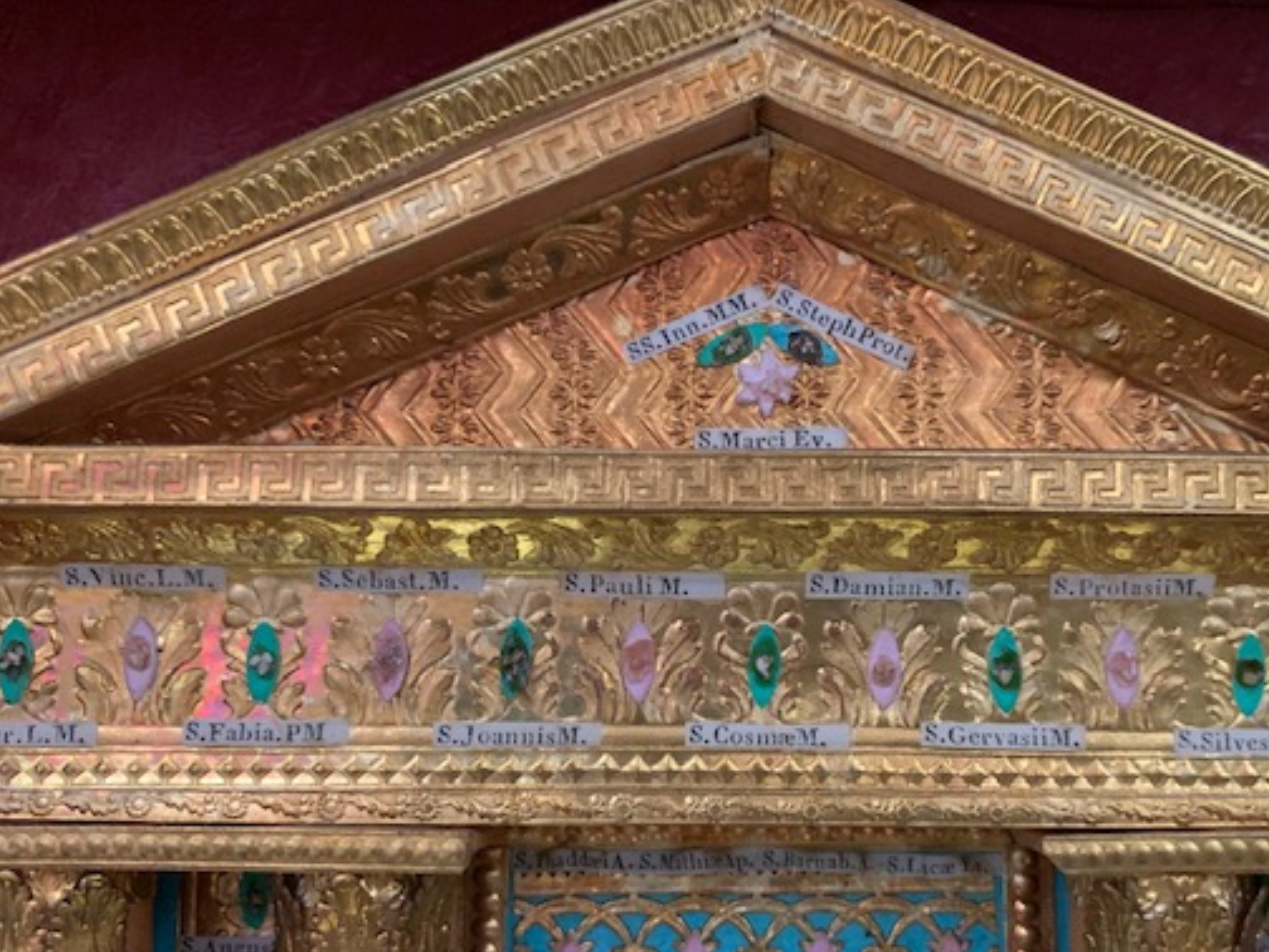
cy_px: 577
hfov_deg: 55.0
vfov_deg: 42.7
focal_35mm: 33
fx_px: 1210
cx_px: 748
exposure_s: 1/25
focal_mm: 4.25
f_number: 1.8
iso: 500
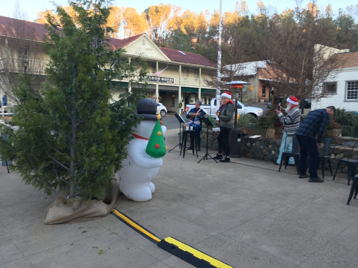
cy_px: 134
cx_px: 179
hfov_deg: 61.7
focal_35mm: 29
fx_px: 300
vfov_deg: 48.2
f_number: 2.2
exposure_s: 1/40
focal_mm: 4.15
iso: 25
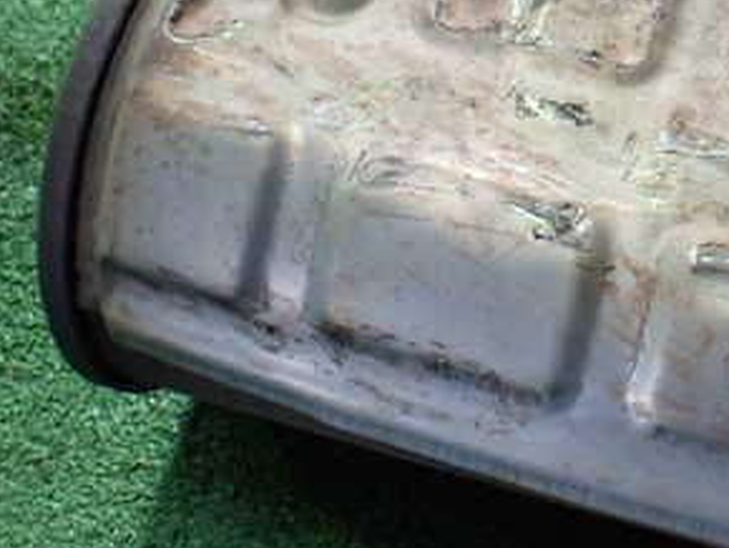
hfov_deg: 30.1
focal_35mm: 62
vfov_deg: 22.8
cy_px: 3
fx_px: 1307
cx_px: 626
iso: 500
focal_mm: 5.4
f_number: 2.3
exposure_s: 1/125
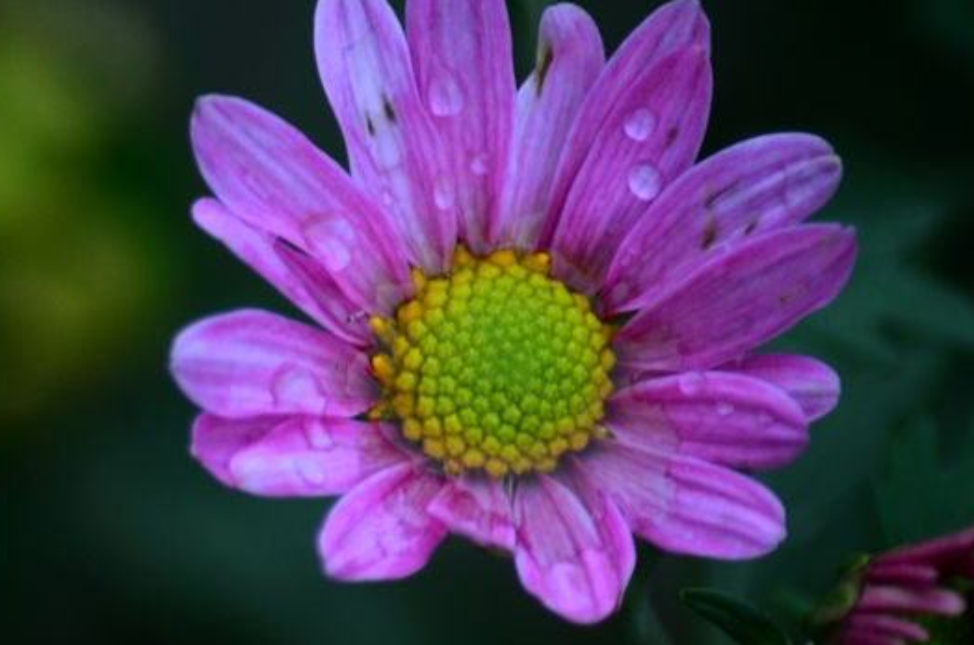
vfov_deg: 1.6
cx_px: 164
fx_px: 23164
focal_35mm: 858
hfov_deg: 2.4
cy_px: 346
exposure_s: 1/100
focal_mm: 300
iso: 800
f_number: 5.6
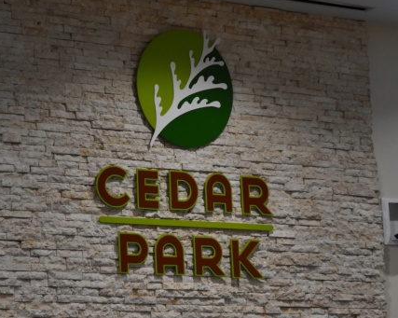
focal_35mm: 120
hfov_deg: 16.0
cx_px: 178
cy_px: 158
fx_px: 1413
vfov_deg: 12.8
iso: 1600
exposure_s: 1/100
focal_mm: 70
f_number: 4.5
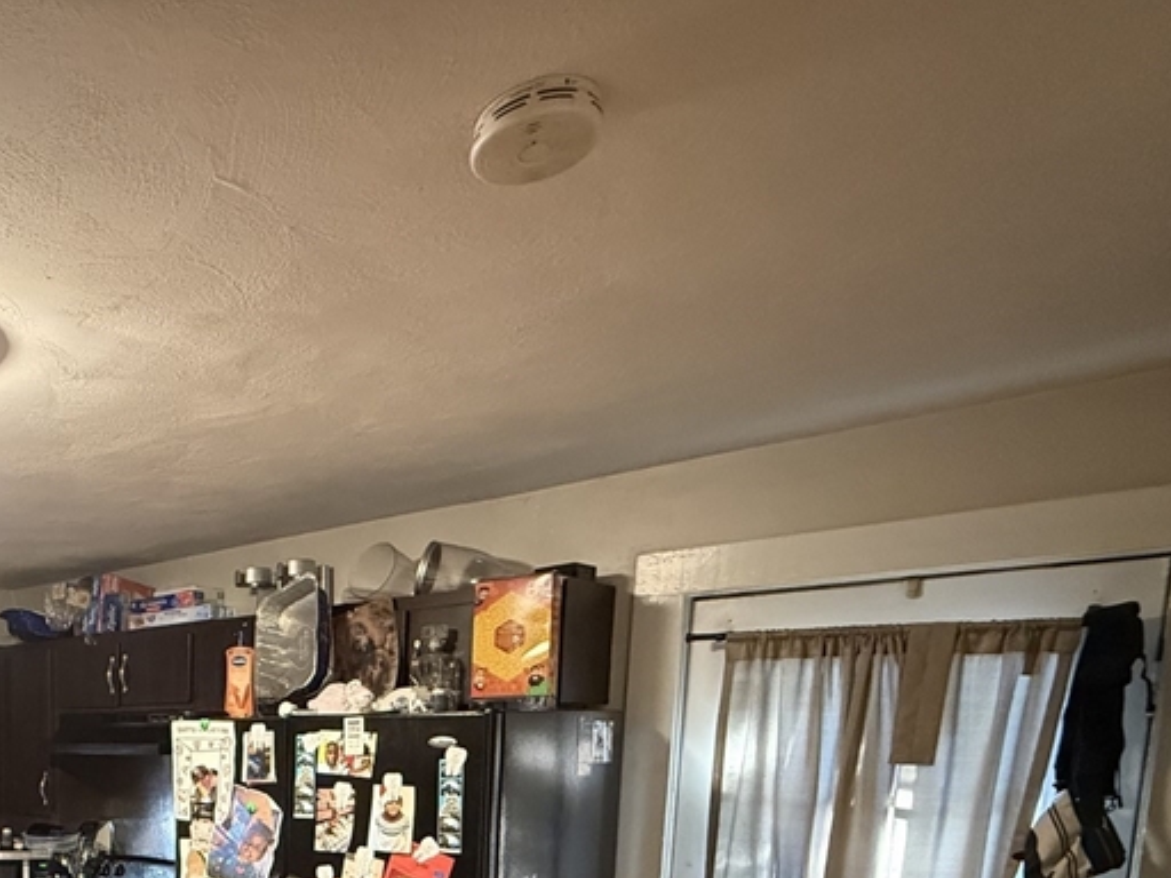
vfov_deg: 43.5
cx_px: 64
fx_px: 947
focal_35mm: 28
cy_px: 855
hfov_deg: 53.3
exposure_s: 1/40
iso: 1250
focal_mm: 2.22
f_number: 2.2
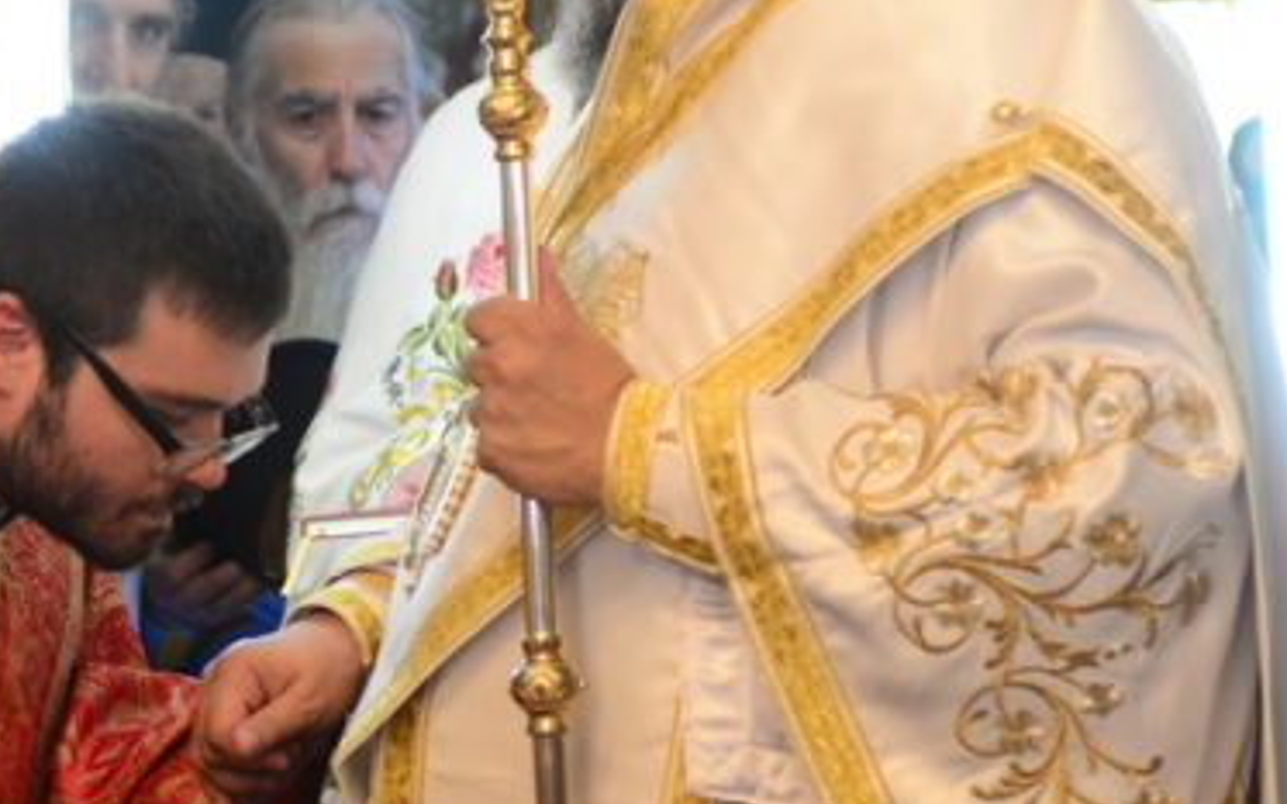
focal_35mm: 140
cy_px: 487
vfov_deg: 9.4
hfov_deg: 14.8
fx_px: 4910
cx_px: 176
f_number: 3.5
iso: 2000
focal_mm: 50
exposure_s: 1/250
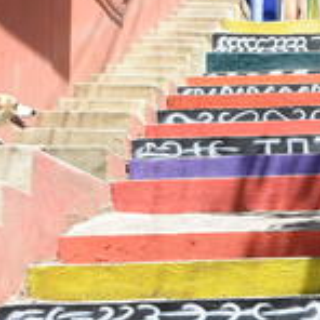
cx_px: 493
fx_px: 1171
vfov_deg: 15.5
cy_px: 205
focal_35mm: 112
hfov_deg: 14.4
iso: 250
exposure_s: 1/250
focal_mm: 26
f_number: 8
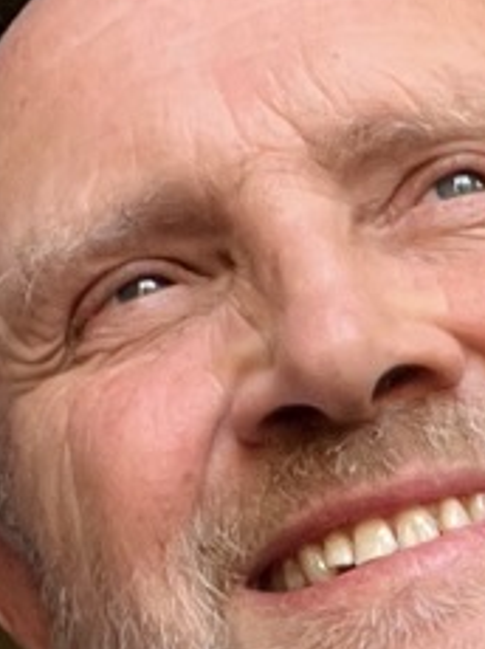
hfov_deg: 8.5
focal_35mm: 167
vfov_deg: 11.1
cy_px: 1129
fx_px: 3126
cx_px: 888
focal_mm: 2.71
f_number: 2.2
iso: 100
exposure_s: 1/61
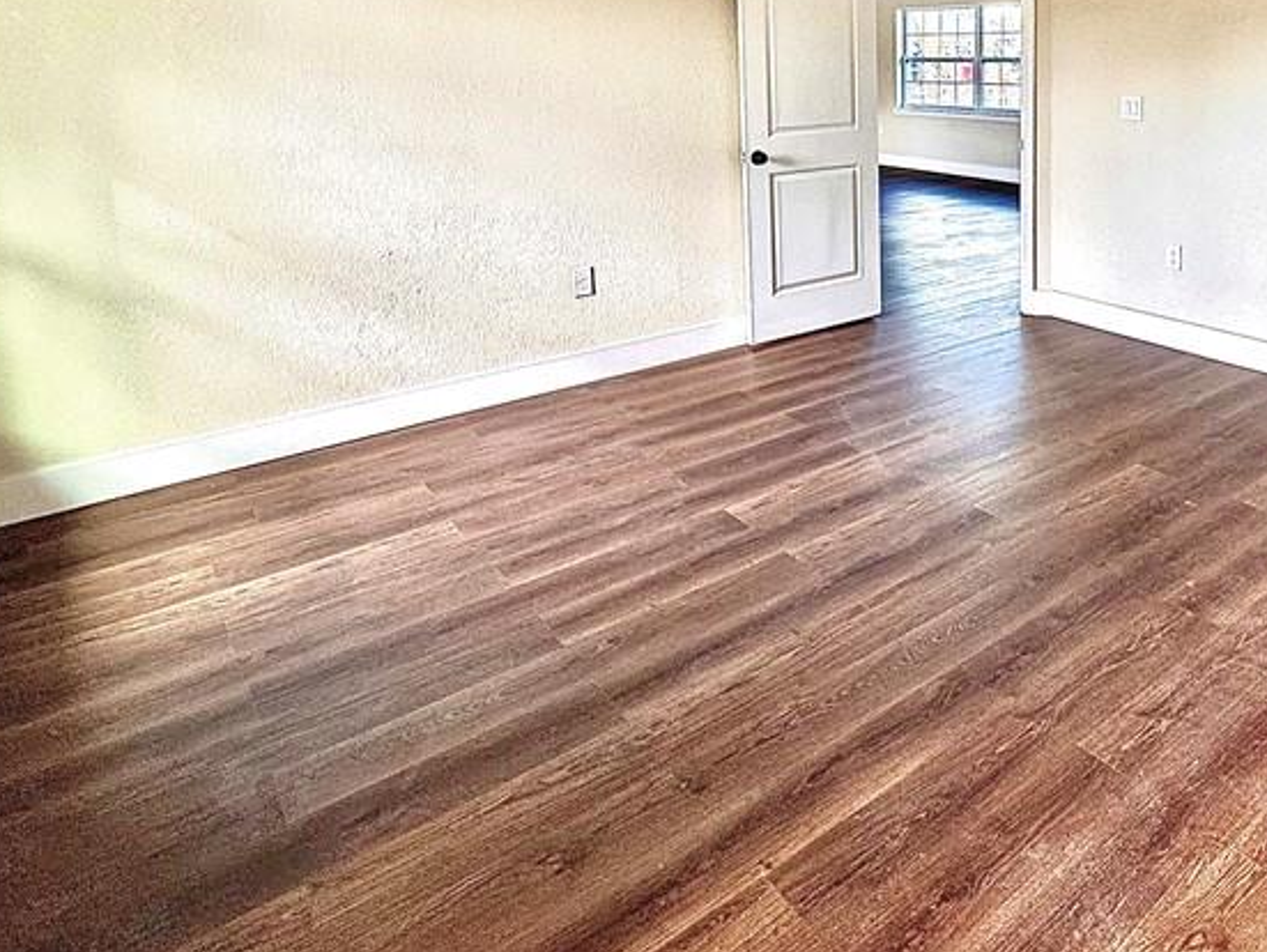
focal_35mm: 26
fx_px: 952
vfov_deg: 49.1
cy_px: 152
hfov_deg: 63.1
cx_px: 961
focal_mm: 2.22
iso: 160
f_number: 2.2
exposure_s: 1/99
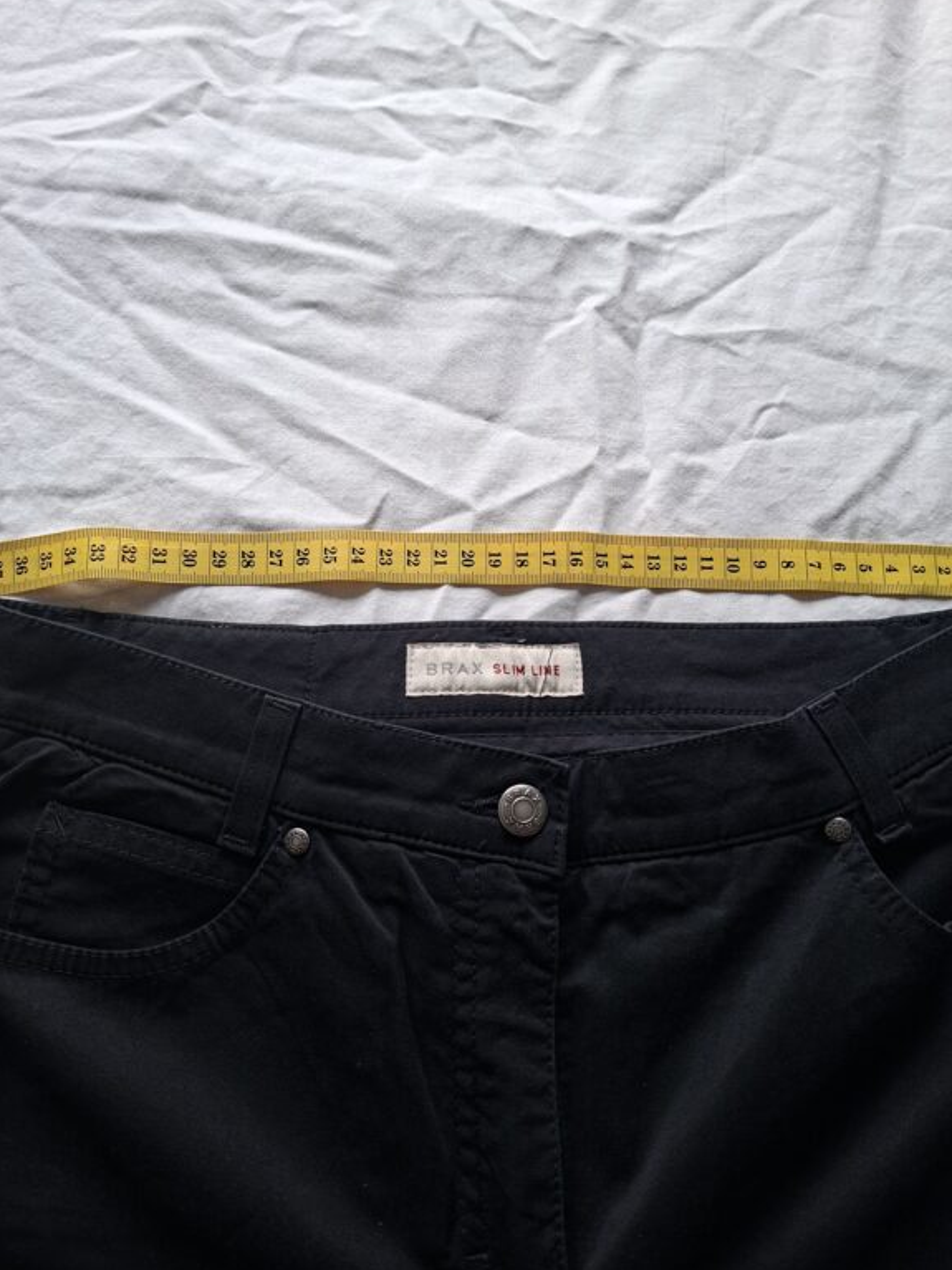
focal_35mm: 24
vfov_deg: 71.6
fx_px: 880
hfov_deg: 56.8
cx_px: 495
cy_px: 614
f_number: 1.8
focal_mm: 5.54
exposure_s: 1/100
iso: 80
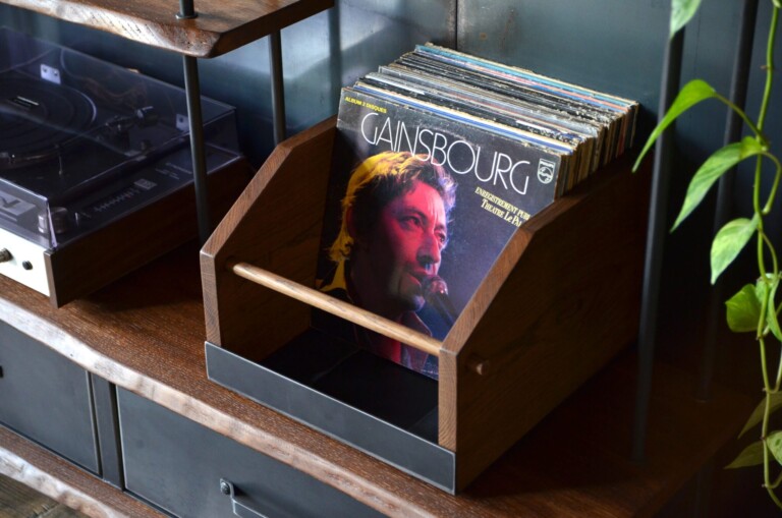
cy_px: 259
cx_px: 391
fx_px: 1496
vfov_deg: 19.7
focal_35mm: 69
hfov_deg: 29.3
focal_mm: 46
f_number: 2.8
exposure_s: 1/100
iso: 800
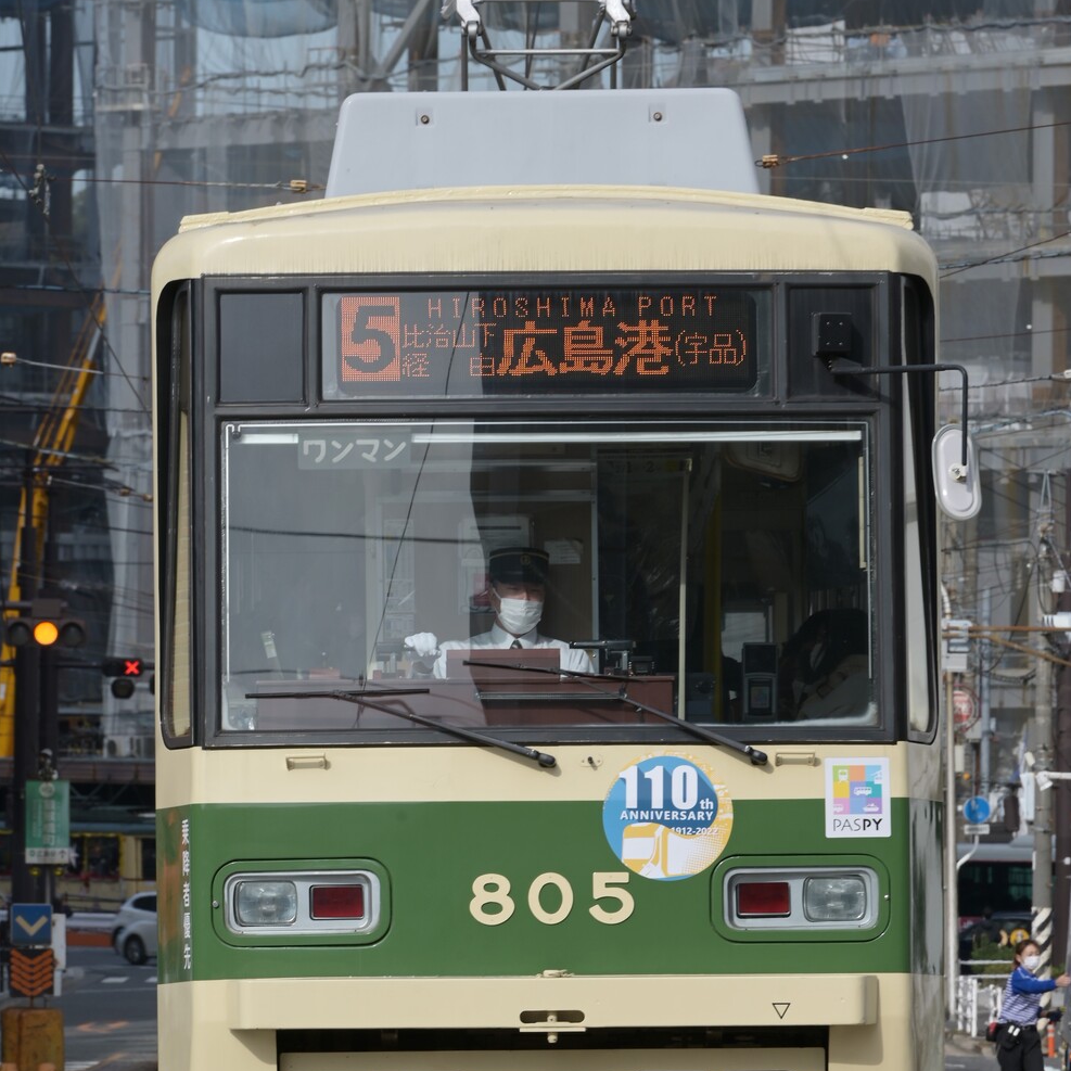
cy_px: 485
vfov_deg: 6.8
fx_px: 8961
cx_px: 536
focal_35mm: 256
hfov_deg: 6.8
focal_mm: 200
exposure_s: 1/60
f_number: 14
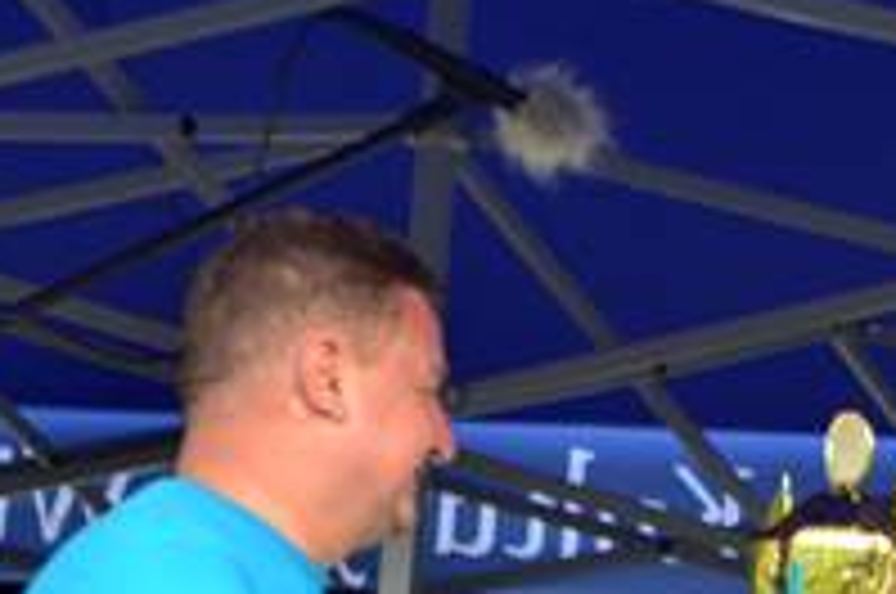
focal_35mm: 275
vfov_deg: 5.0
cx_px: 1018
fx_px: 6833
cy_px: 605
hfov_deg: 7.5
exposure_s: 1/60
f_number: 8
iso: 400
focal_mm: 52
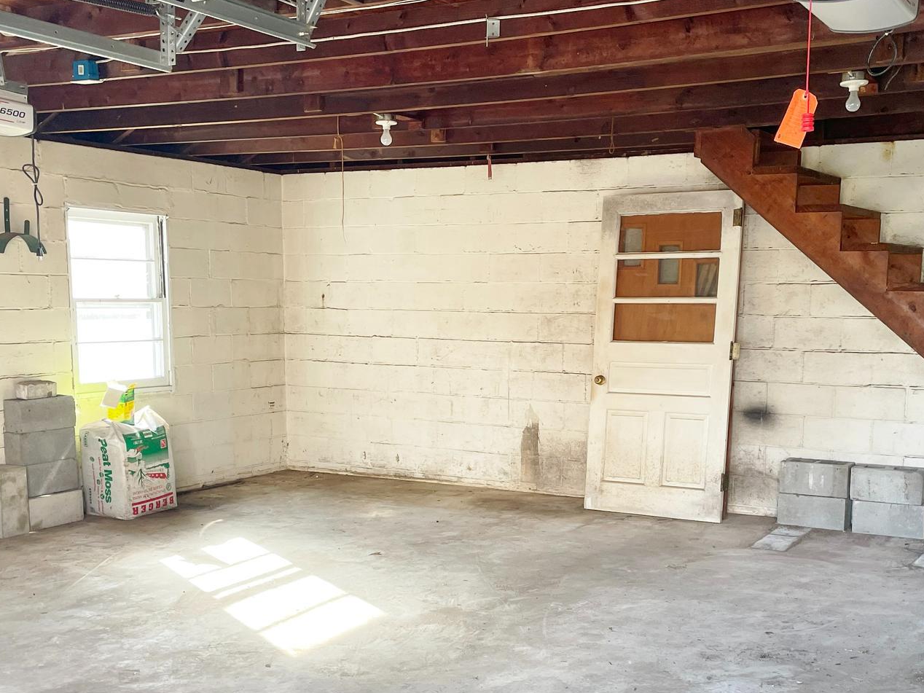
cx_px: 484
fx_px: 1121
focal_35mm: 42
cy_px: 474
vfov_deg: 34.0
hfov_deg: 44.8
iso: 80
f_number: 1.6
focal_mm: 4.2
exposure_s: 1/121
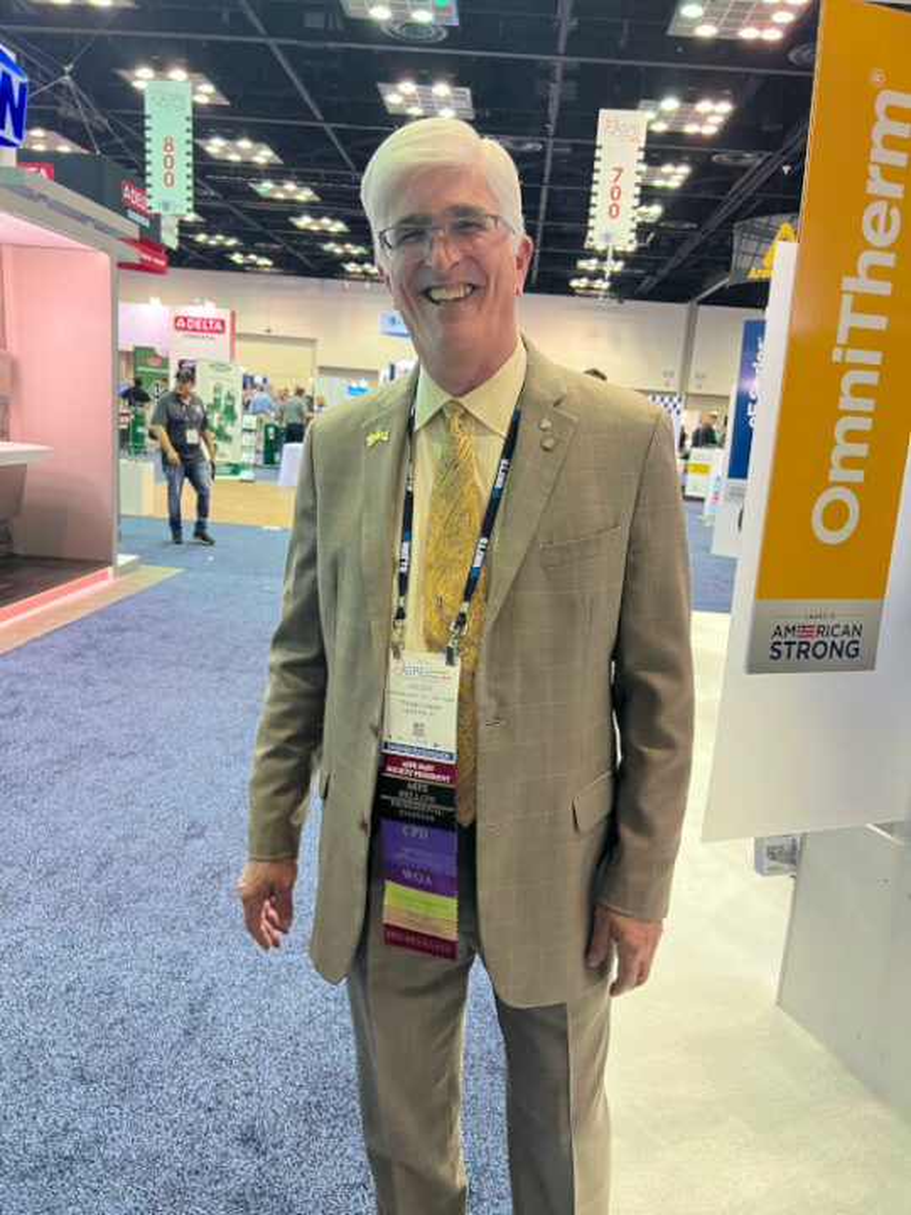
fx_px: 912
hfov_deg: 53.1
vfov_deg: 67.3
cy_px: 608
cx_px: 456
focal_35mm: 26
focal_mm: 5.7
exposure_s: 1/60
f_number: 1.5
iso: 200
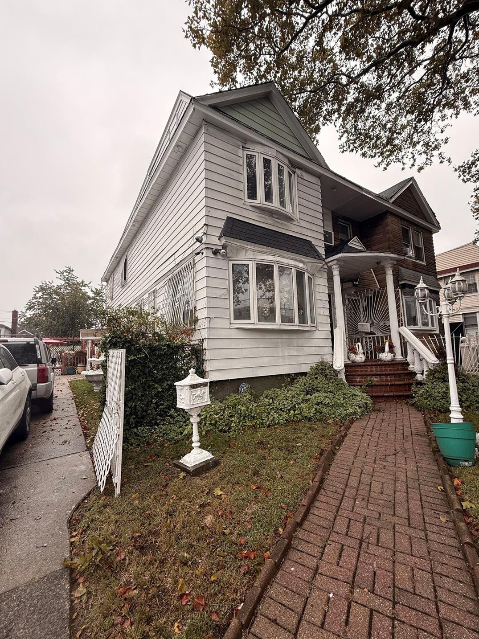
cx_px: 249
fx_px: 277
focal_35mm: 15
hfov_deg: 81.7
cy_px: 323
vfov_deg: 98.2
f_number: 2.2
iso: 64
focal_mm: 2.22
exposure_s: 1/510
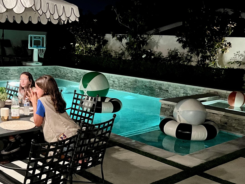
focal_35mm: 48
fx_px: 340
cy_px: 109
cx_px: 69
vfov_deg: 30.2
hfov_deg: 38.9
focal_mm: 5.7
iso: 640
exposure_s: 1/30
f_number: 1.5
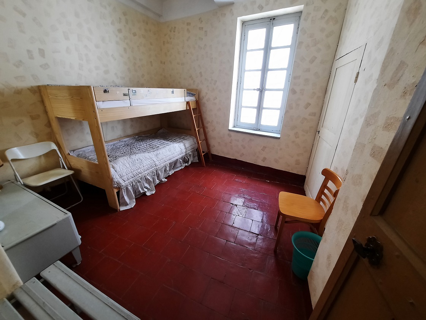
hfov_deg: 106.2
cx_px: 213
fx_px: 160
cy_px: 160
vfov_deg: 89.9
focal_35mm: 13
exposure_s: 1/25
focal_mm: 1.74
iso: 160
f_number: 2.2
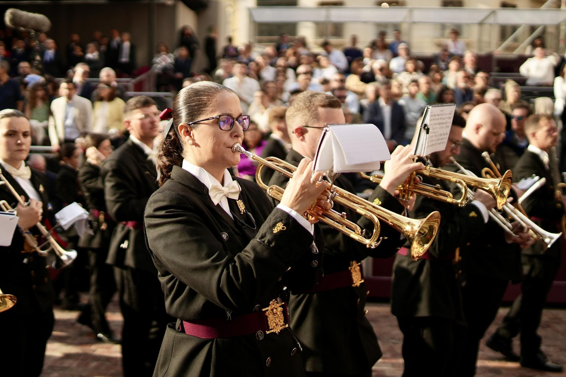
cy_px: 215
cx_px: 259
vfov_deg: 33.3
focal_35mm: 40
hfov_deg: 48.4
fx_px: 629
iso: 100
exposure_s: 1/8000
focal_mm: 35
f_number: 1.4
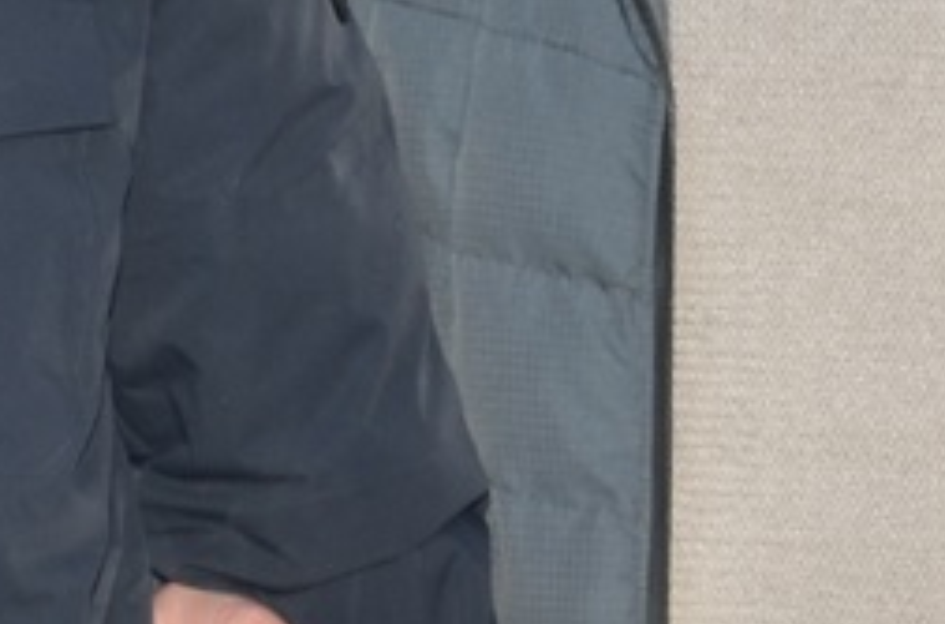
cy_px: 437
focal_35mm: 380
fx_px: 9944
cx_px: 721
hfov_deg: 5.4
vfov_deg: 3.6
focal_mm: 32
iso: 100
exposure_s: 1/160
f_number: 6.3
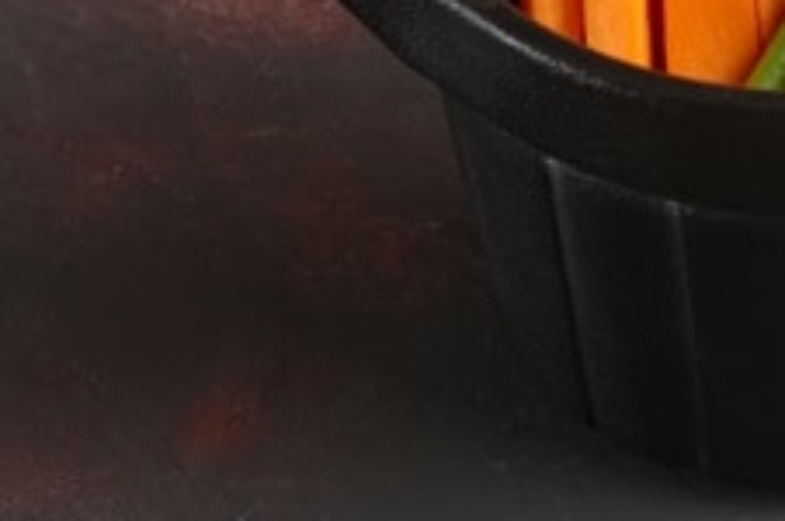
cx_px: 820
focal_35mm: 141
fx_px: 3070
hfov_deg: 14.3
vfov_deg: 9.6
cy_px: 21
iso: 200
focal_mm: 35
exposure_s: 1/160
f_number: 8
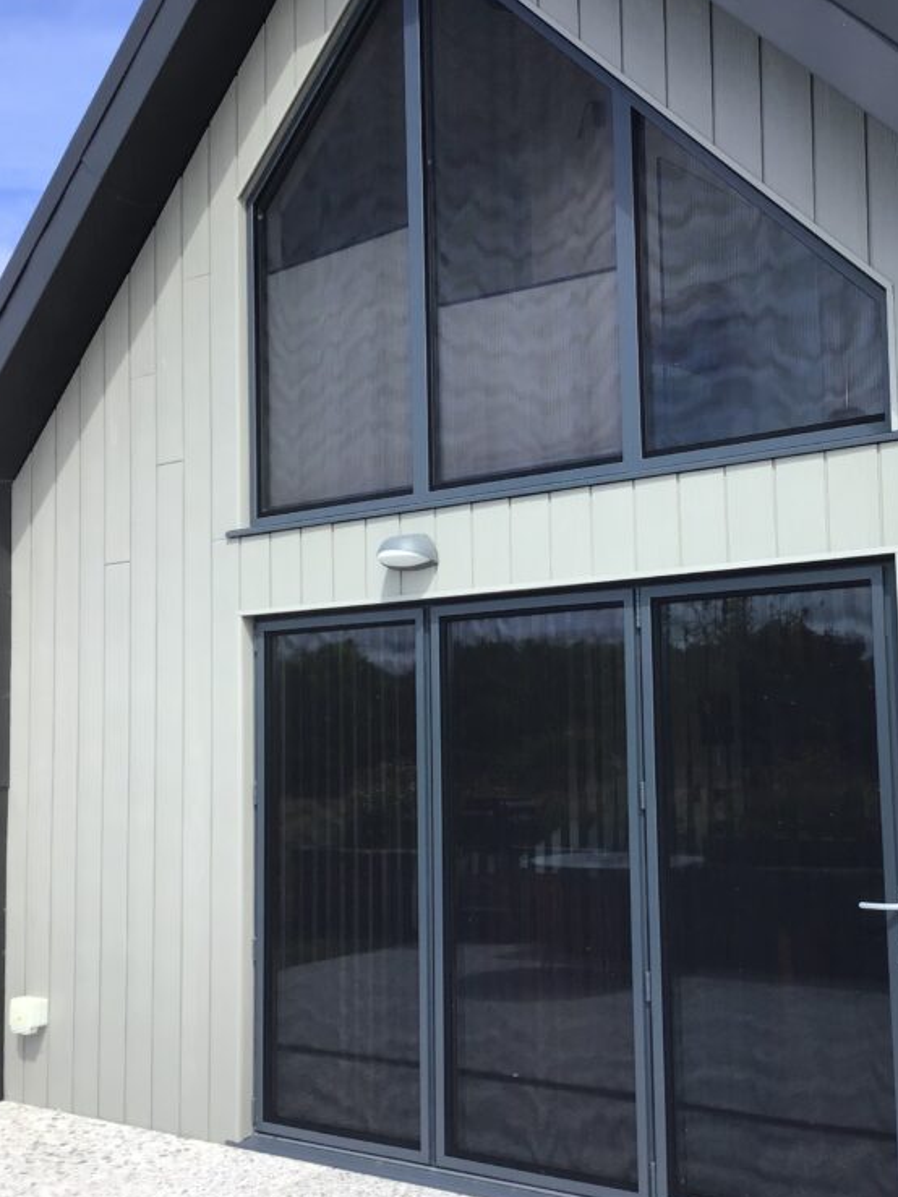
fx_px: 1486
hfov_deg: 33.5
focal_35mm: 43
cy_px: 584
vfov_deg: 43.8
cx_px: 545
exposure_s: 1/702
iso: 25
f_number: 2.4
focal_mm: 3.3
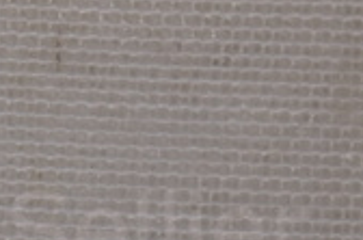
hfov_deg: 3.4
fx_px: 6057
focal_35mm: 602
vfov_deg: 2.3
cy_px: -270
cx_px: 629
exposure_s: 1/60
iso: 100
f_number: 22
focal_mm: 85
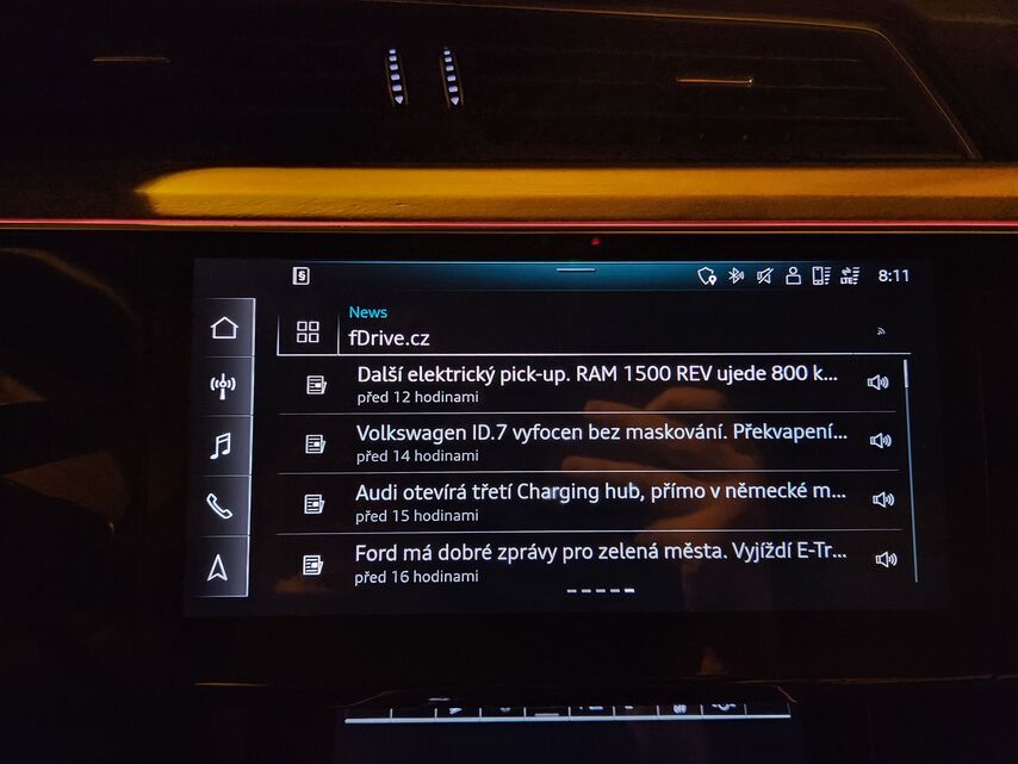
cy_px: 382
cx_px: 509
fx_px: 677
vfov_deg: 58.9
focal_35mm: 23
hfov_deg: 73.9
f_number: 1.8
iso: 800
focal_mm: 5.4
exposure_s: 1/100
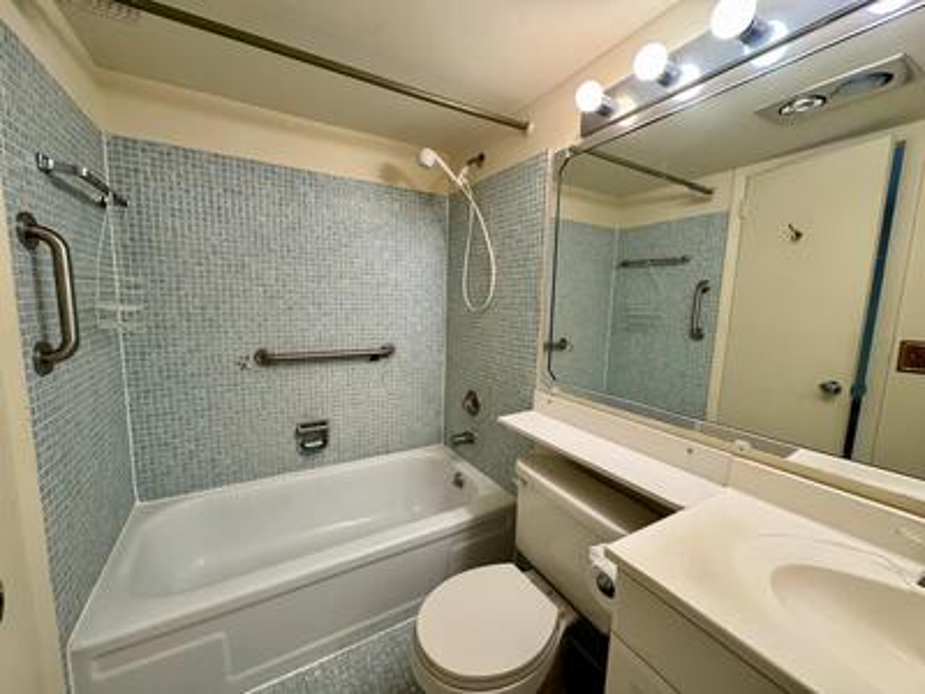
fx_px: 374
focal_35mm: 14
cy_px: 347
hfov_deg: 102.1
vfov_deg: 85.7
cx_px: 462
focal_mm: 2.22
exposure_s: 1/120
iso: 250
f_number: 2.2
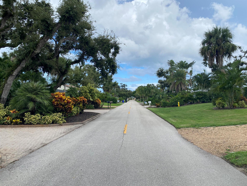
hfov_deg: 67.3
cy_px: 93
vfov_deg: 53.1
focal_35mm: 26
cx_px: 124
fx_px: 186
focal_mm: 4.25
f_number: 1.8
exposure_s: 1/1522
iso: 32
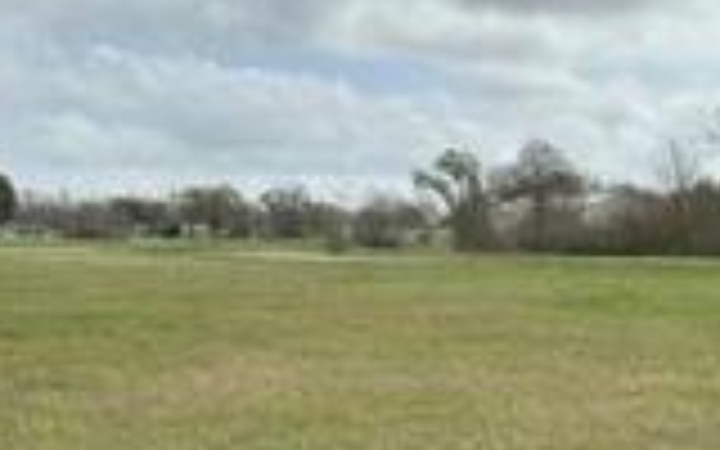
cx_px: 410
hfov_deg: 29.7
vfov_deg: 18.7
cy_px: 346
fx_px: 1354
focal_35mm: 69
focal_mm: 5.96
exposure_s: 1/5076
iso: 50
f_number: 1.6
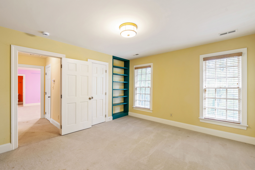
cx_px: 128
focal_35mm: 15
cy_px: 85
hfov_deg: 100.4
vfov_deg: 77.3
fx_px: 106
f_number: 8
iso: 100
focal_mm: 10
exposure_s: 2.5
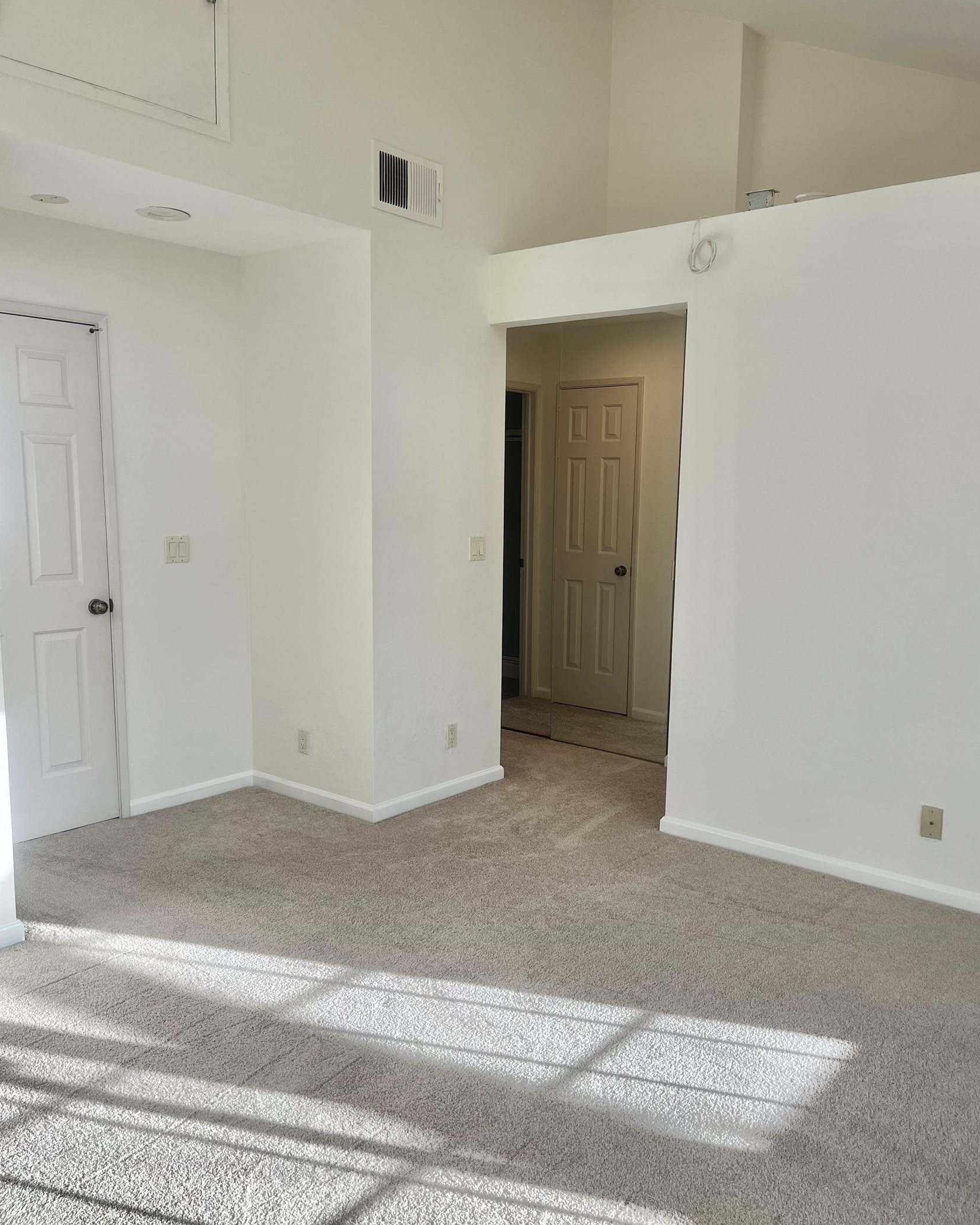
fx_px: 1015
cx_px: 500
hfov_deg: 51.5
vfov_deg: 62.2
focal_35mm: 28
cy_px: 634
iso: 50
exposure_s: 1/561
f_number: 1.6
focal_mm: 5.1
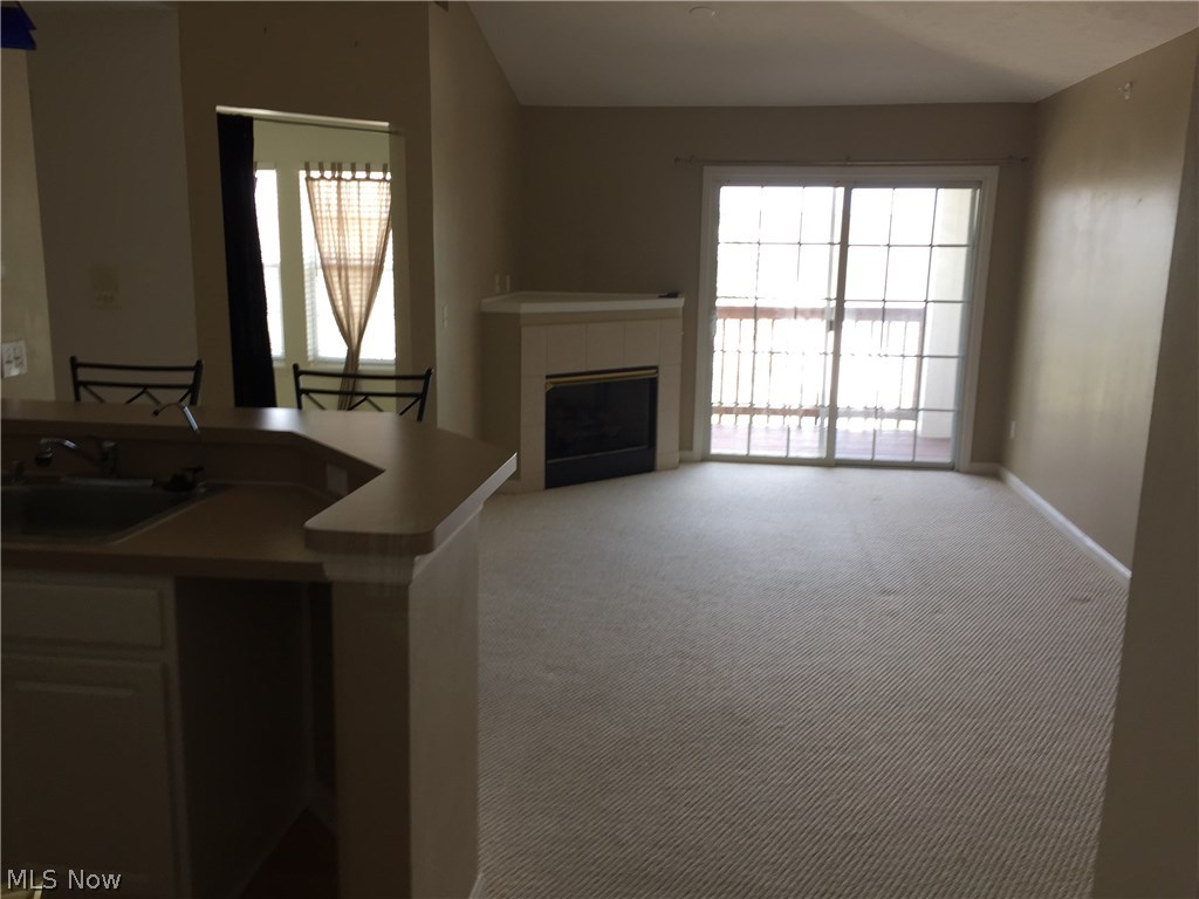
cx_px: 600
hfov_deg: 61.7
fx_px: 1004
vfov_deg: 48.2
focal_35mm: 29
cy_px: 450
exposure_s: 1/40
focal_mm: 4.15
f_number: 2.2
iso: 32
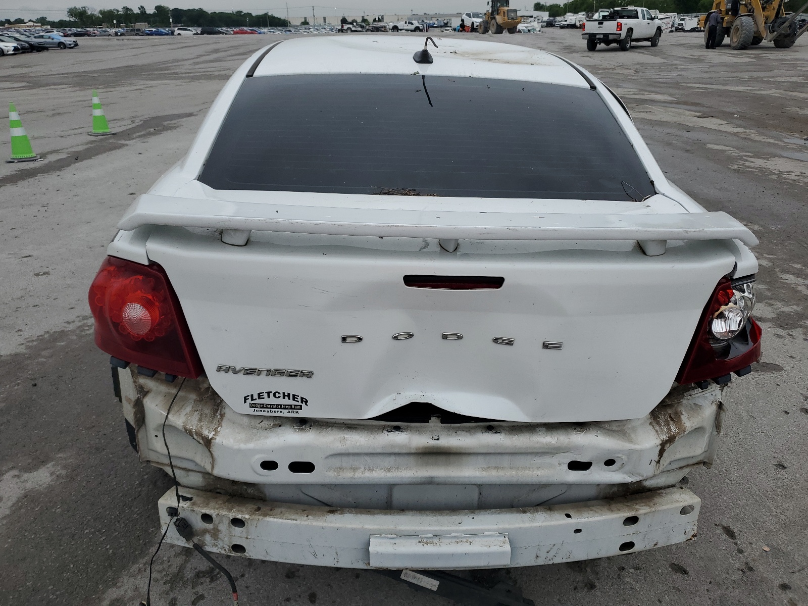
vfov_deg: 53.1
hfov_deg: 67.3
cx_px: 404
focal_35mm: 26
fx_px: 607
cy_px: 303
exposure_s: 1/1250
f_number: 1.5
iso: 50
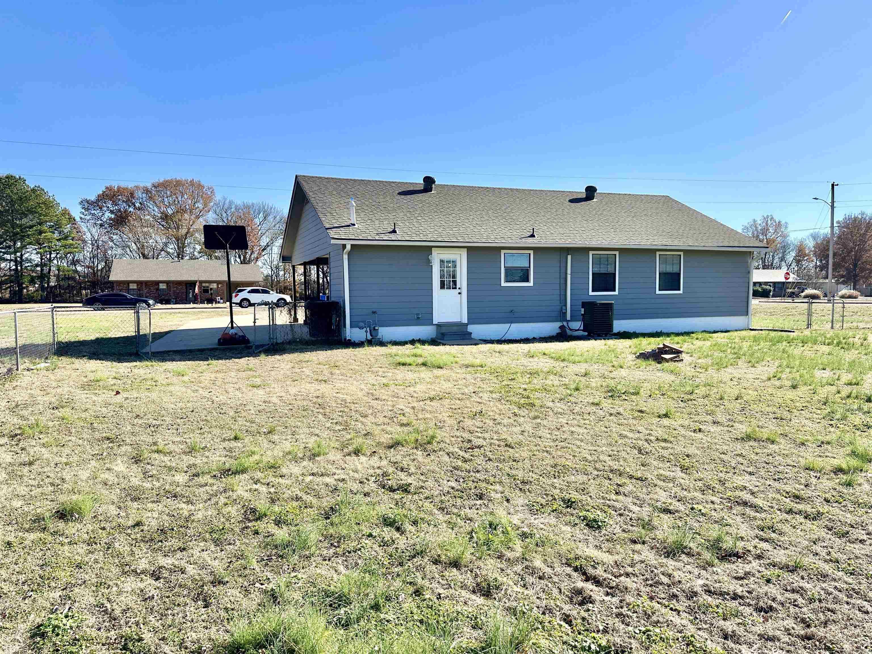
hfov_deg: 71.6
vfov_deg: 56.8
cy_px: 327
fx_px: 605
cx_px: 436
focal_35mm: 24
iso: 80
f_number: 1.78
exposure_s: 1/3717
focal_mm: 6.86
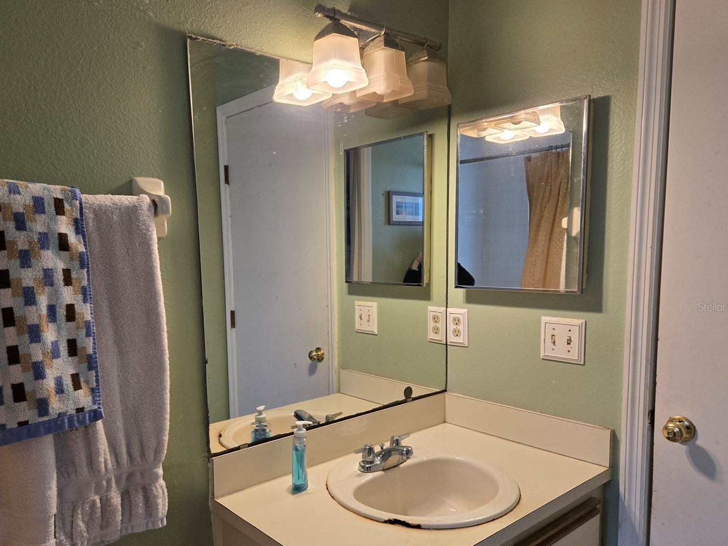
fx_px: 568
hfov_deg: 65.1
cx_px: 321
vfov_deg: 51.2
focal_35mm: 27
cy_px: 307
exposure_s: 1/120
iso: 160
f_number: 1.8
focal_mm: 5.4
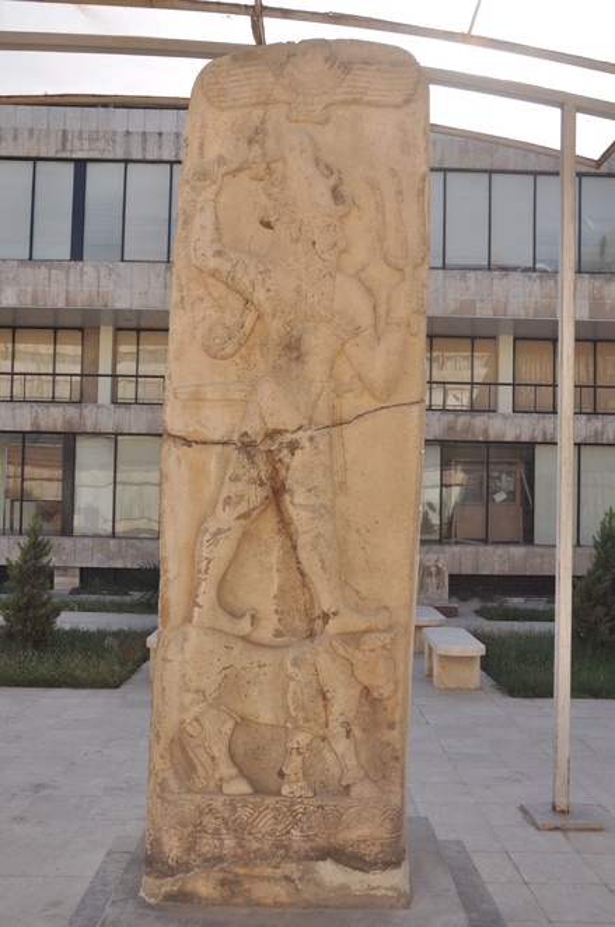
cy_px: 464
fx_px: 849
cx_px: 308
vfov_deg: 57.3
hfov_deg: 39.8
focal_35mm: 33
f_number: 10
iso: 200
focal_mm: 22
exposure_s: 1/400
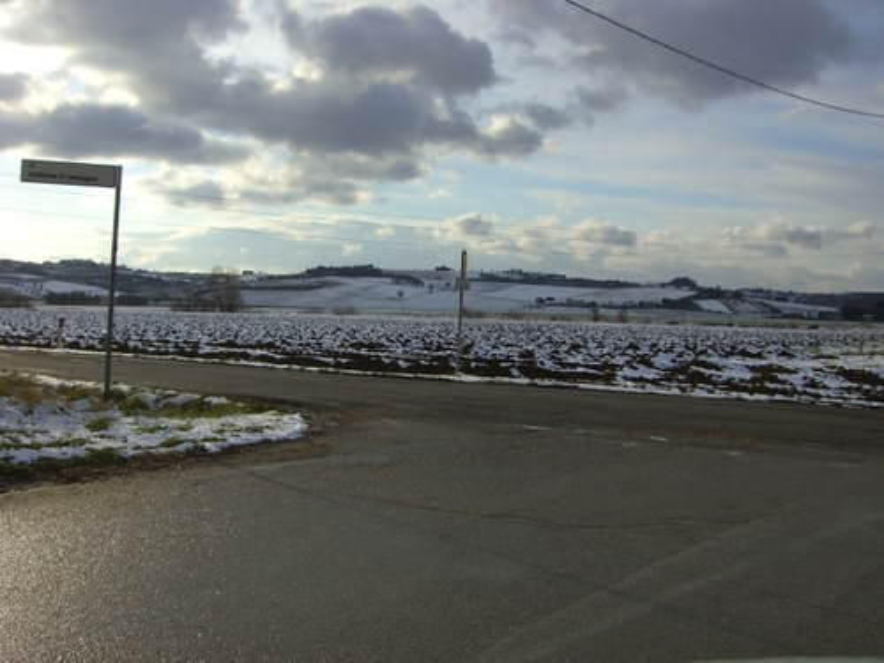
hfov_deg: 49.0
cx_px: 442
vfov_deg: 37.7
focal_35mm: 38
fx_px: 970
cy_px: 332
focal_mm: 6.2
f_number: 4.3
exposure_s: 1/1250
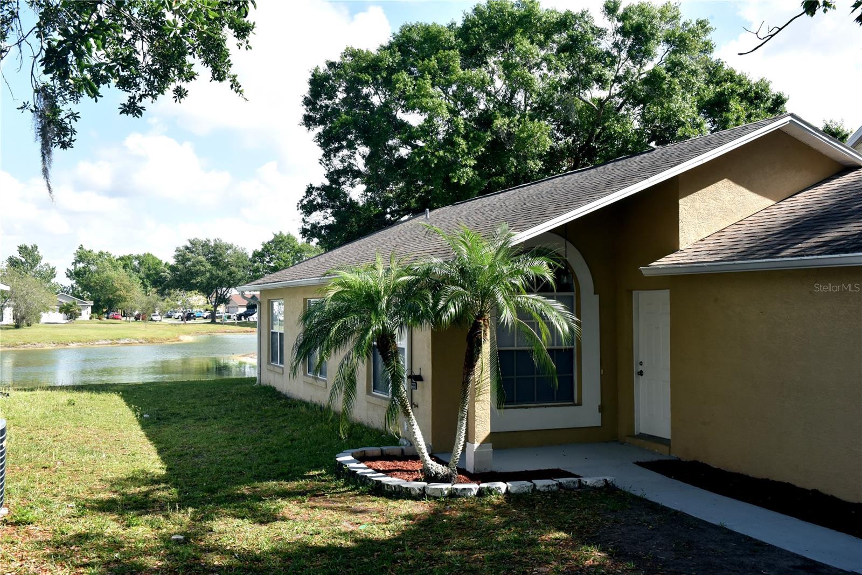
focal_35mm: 38
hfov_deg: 50.7
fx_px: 910
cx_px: 431
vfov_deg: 35.1
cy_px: 288
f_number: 16
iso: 800
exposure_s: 1/250
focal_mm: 38
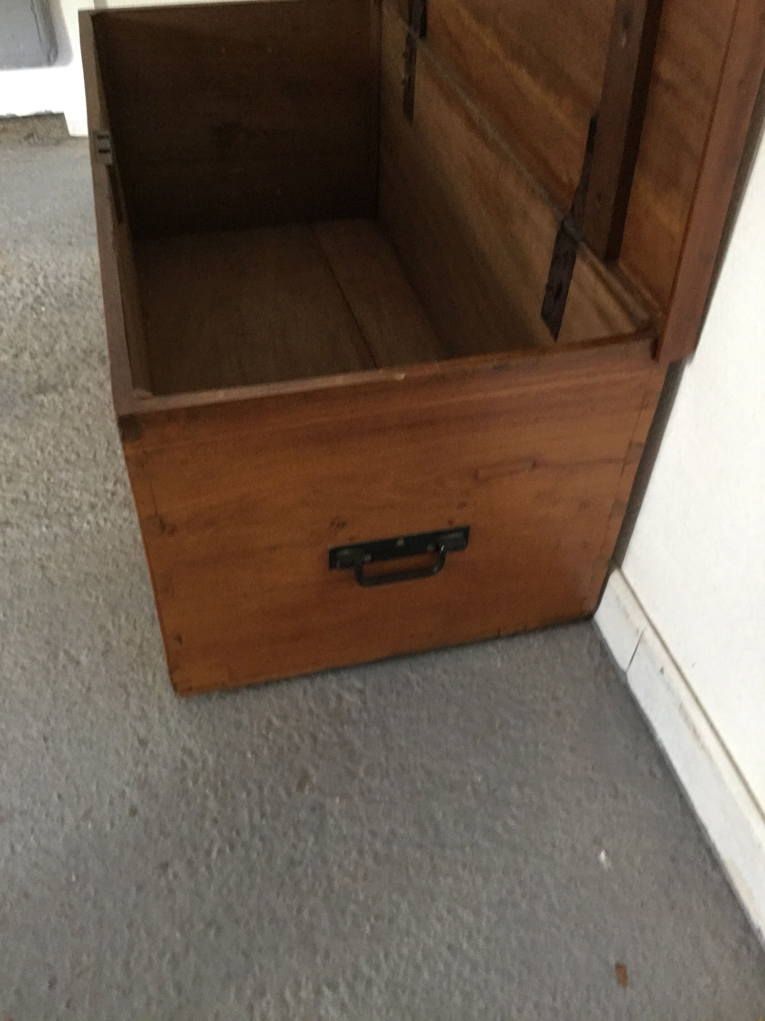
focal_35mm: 31
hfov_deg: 45.4
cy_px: 510
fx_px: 913
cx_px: 382
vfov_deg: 58.4
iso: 200
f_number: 2.4
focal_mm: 3.3
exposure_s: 1/17
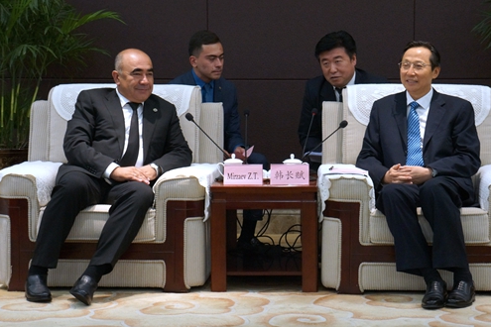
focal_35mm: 90
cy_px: 156
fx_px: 1227
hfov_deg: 22.6
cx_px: 266
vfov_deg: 15.2
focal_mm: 54
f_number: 5.6
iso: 1600
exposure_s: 1/80
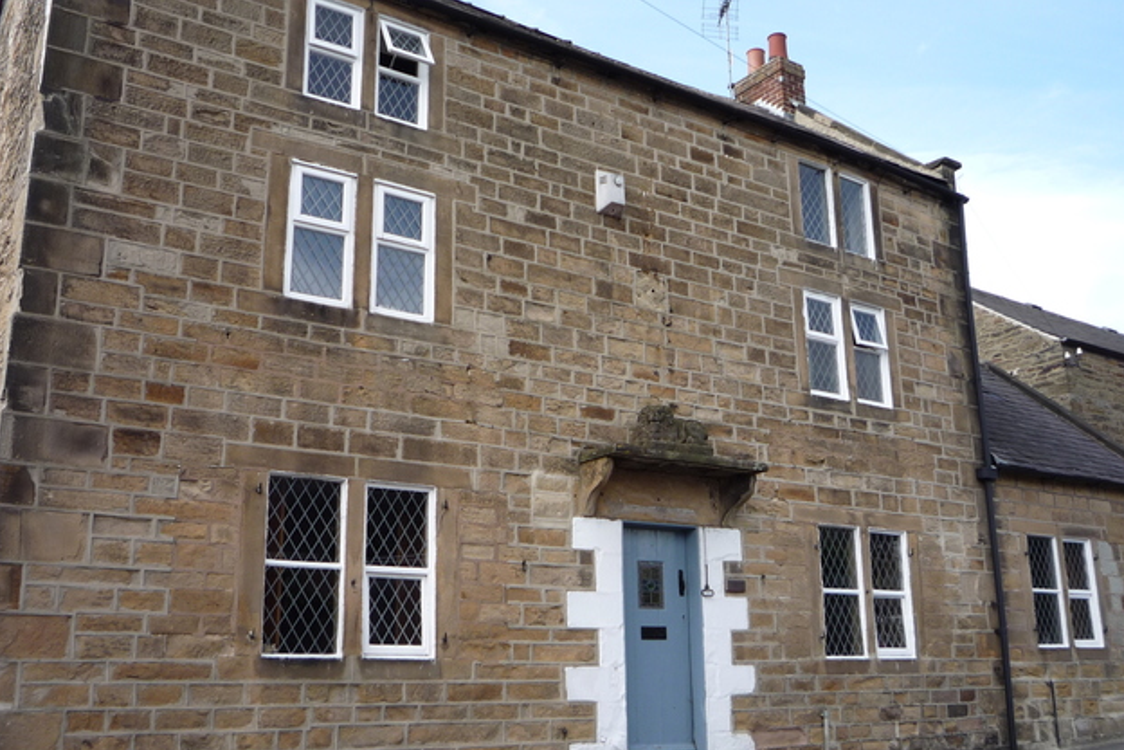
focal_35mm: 32
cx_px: 564
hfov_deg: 58.7
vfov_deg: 41.1
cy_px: 386
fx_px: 999
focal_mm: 5.2
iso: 100
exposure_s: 1/320
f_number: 4
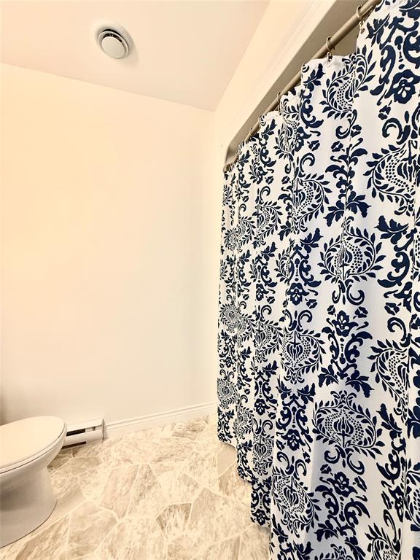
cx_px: 210
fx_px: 226
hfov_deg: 85.7
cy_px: 280
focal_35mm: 14
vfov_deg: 102.1
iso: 200
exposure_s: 1/60
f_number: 2.2
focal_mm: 2.22
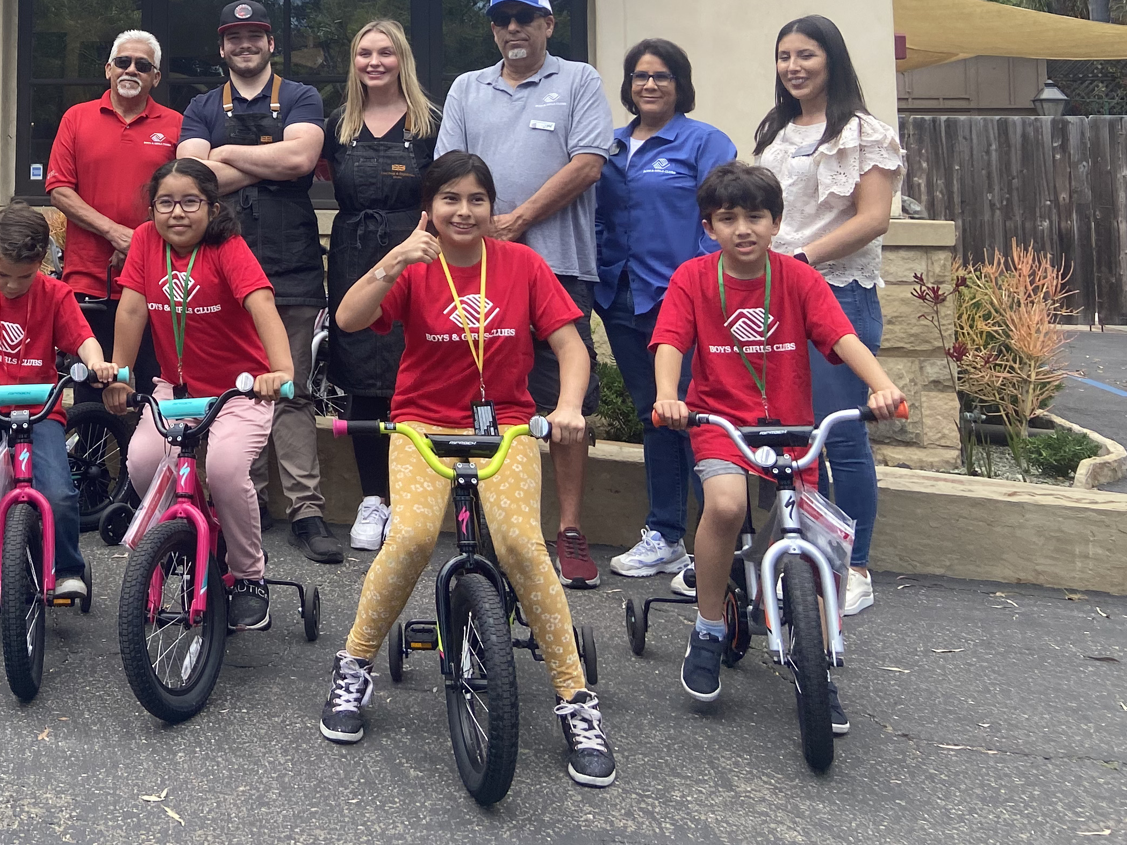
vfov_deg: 27.7
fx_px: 1628
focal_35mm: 50
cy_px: 37
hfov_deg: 35.6
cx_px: 87
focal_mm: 4.25
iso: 32
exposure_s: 1/1866
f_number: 1.8
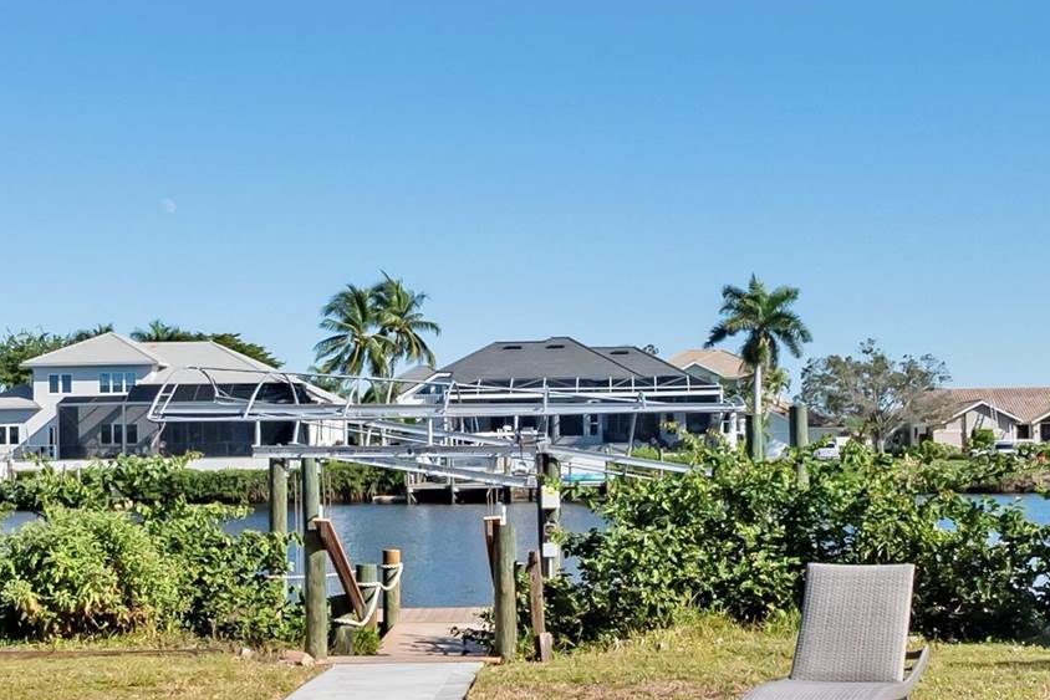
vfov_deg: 25.4
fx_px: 1546
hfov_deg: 37.5
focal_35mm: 53
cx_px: 555
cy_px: 472
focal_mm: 7
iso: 200
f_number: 7.1
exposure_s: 1/250
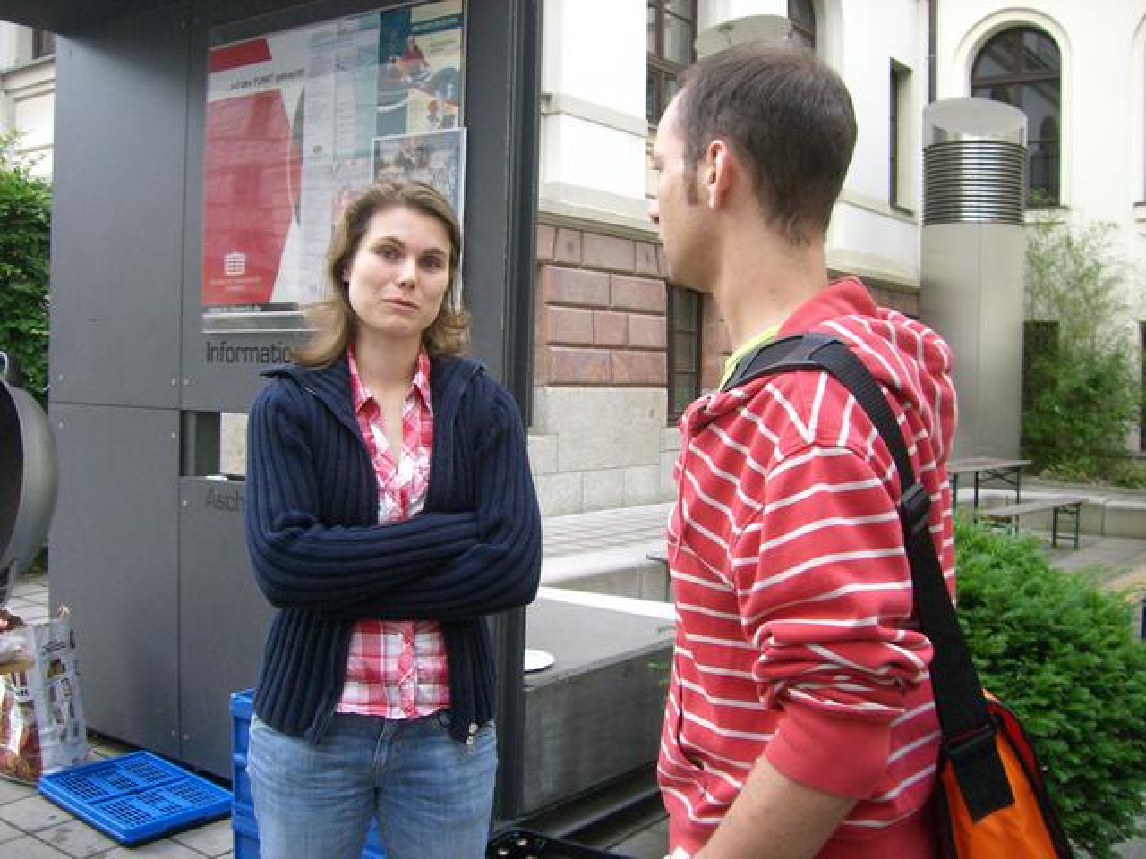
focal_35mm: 38
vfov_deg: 37.7
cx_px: 573
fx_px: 1258
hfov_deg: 49.0
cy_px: 430
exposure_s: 1/100
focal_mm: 6.2
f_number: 2.7
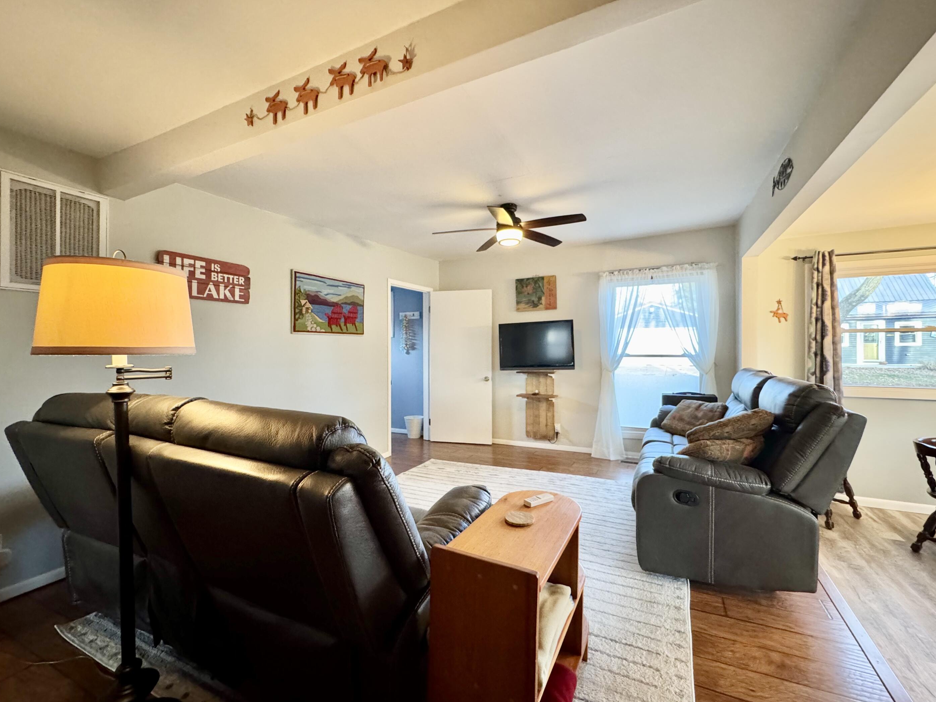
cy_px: 349
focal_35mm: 15
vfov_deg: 81.7
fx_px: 406
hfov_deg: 98.2
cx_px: 475
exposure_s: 1/60
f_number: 2.2
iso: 500
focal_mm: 2.22
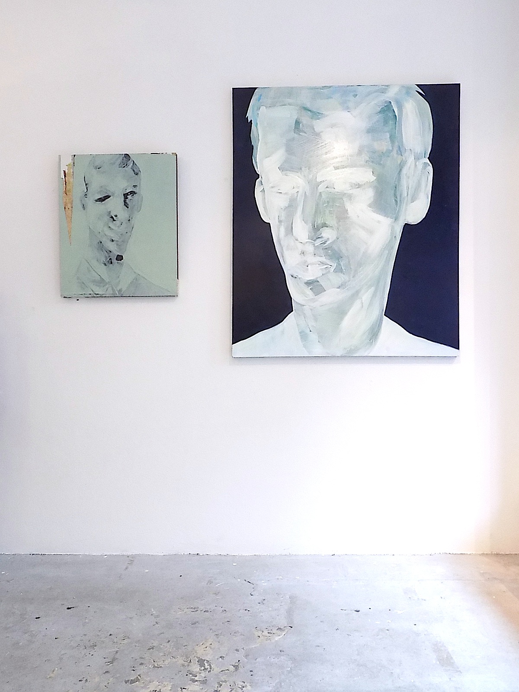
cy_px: 346
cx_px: 260
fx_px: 600
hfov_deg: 46.8
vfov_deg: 60.0
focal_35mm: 30
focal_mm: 5.3
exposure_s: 1/30
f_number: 3.3
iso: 360
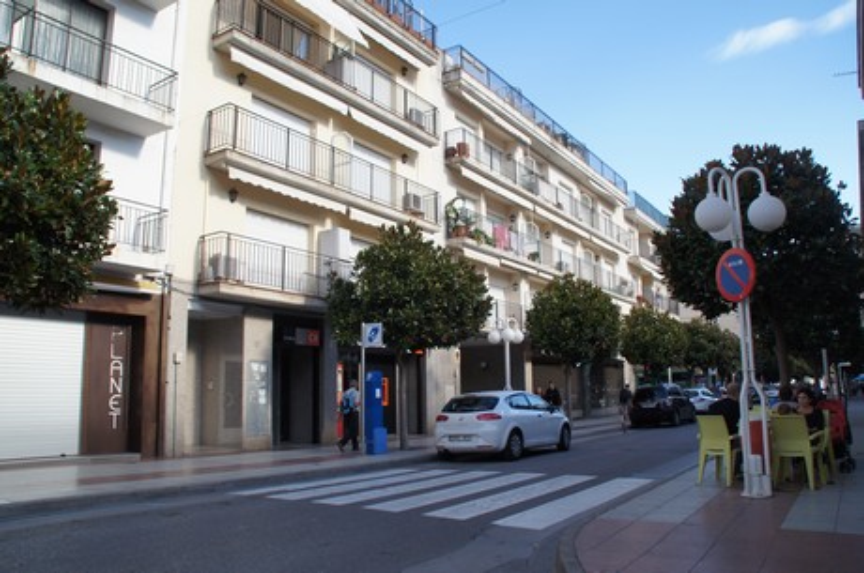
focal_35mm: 27
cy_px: 286
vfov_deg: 47.8
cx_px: 432
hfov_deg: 67.5
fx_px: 647
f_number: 6.3
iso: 100
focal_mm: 18
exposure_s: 1/125
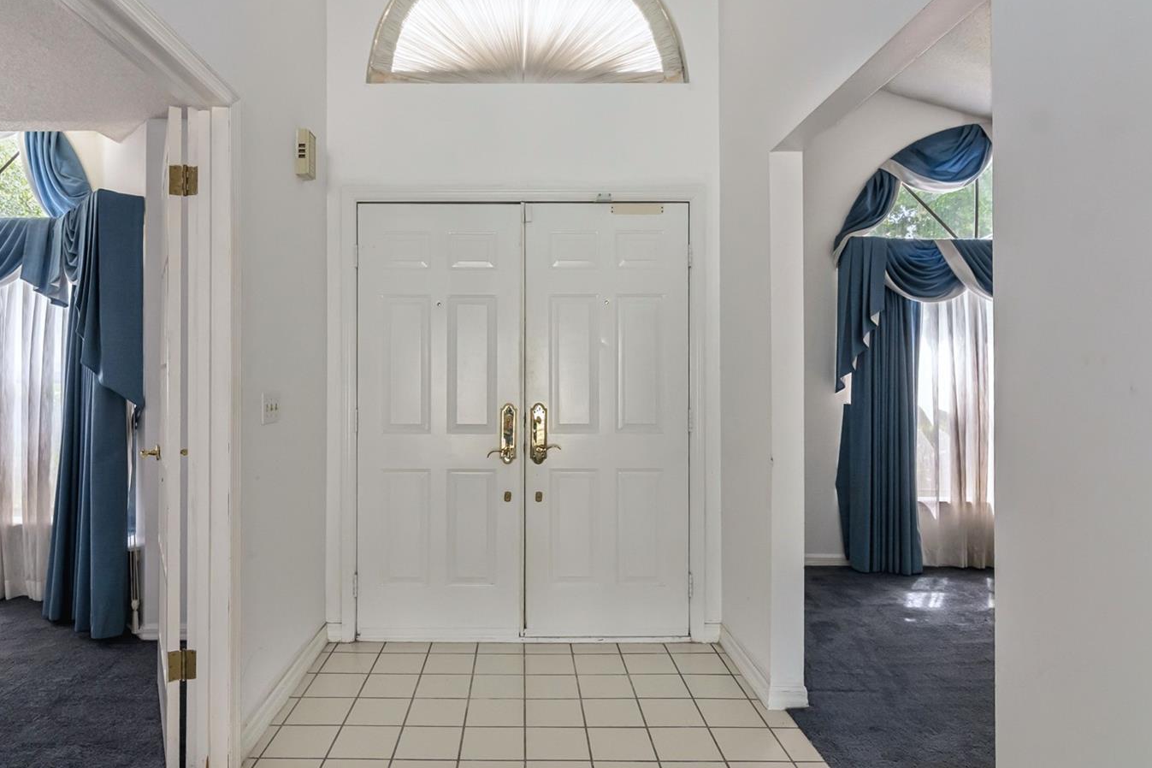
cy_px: 314
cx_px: 547
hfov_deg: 85.1
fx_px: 627
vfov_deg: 62.5
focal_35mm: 20
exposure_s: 1/125
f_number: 8
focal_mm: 11
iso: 800
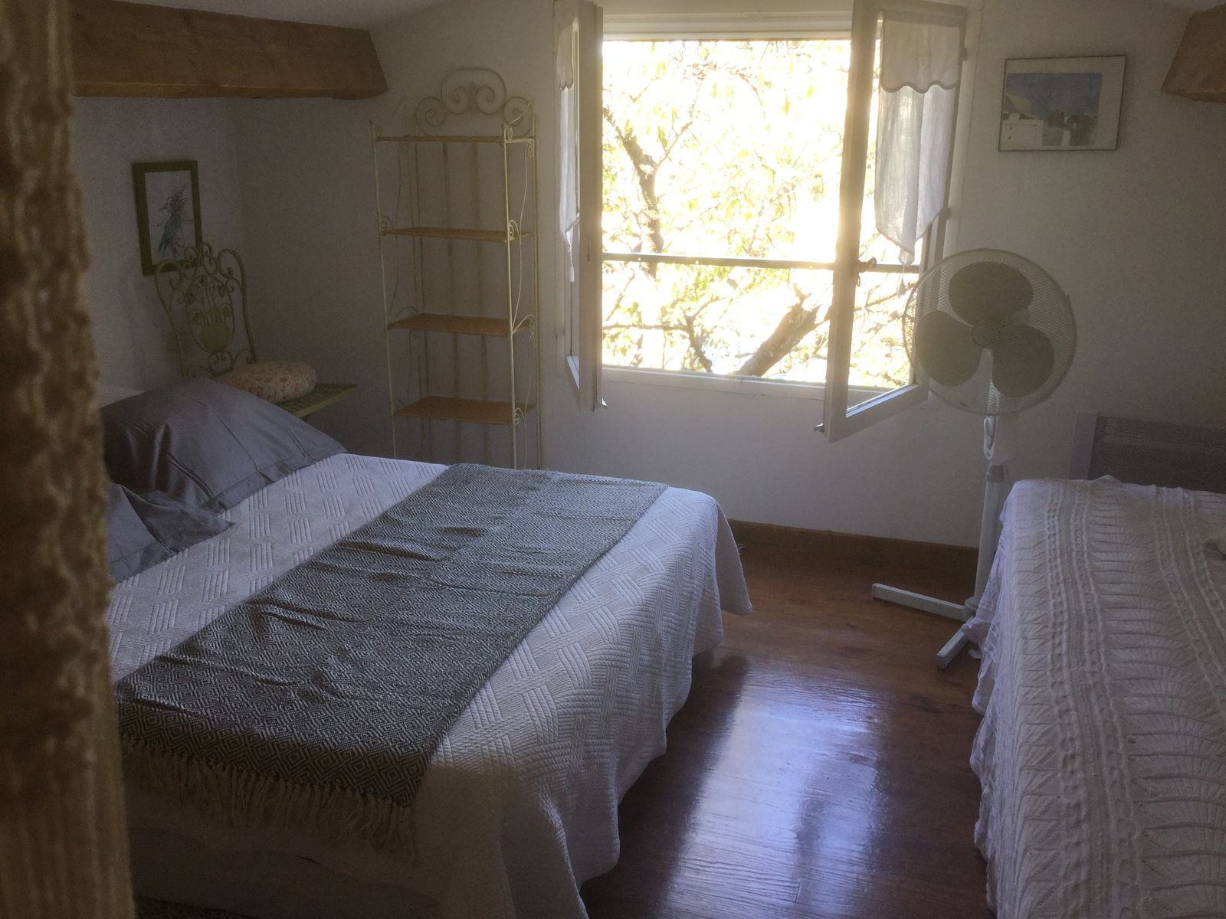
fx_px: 1098
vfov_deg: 45.4
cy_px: 460
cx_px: 613
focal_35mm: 31
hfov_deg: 58.4
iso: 25
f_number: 2.4
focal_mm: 3.3
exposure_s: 1/50
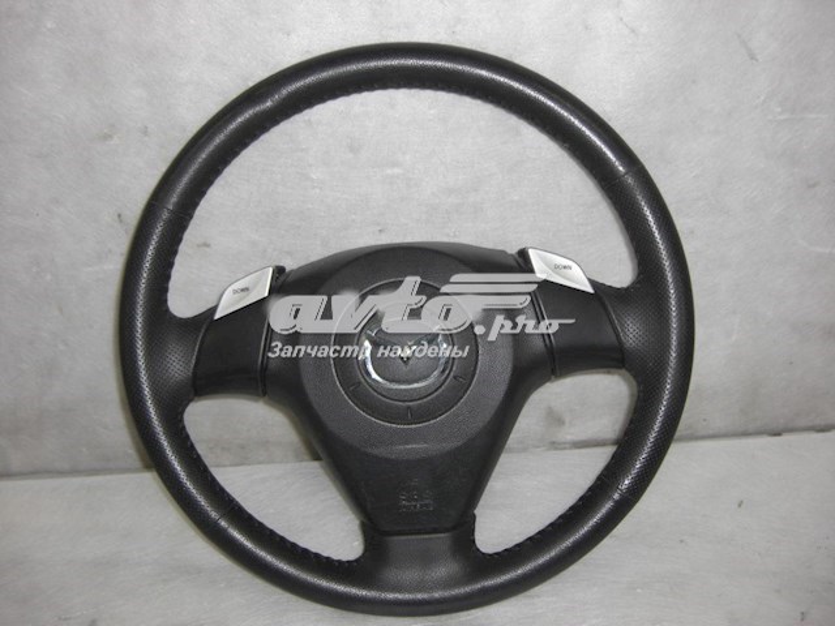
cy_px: 313
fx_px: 917
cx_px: 418
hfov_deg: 49.0
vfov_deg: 37.7
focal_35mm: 38
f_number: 2.8
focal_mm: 7.9
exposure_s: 1/60
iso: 100
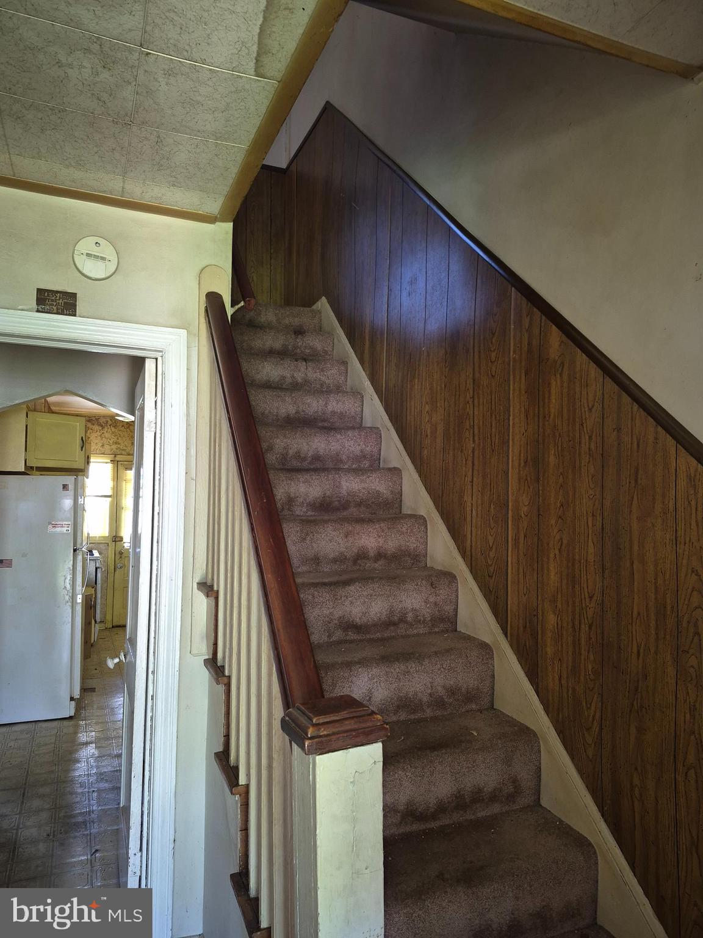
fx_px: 623
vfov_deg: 73.9
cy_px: 469
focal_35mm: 23
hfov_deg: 58.9
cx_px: 352
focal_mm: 5.4
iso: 125
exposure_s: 1/11
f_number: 1.8
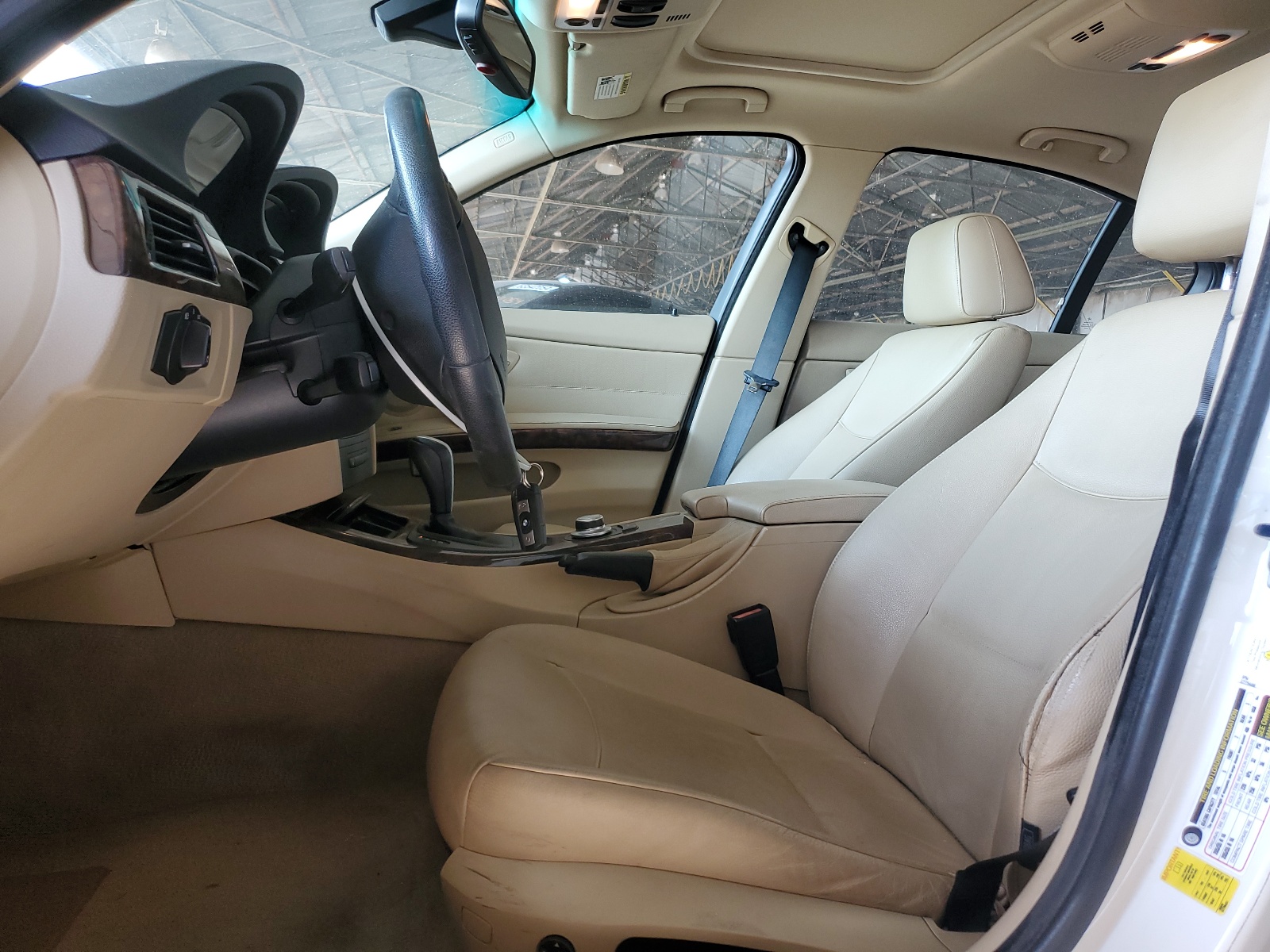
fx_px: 954
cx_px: 635
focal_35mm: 26
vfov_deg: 53.1
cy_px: 476
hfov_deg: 67.3
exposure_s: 1/120
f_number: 1.5
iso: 67
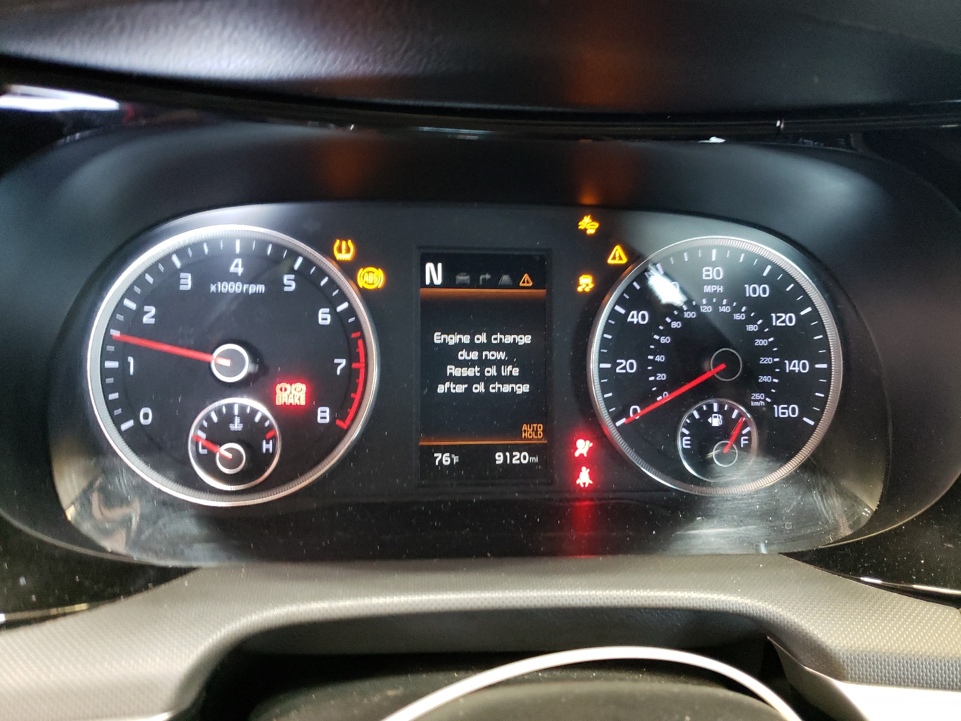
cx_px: 480
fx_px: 722
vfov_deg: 53.1
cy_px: 360
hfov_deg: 67.3
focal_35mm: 26
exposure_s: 1/24
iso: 439
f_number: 1.5
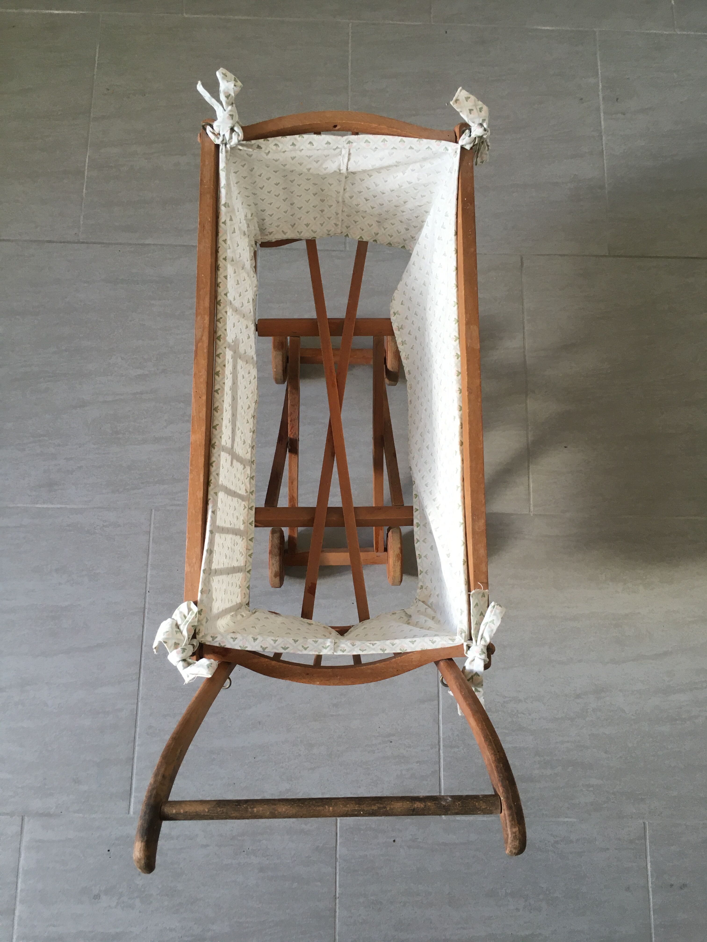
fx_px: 790
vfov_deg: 61.7
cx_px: 354
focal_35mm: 29
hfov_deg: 48.2
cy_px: 471
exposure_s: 1/33
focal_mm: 4.15
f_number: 2.2
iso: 40
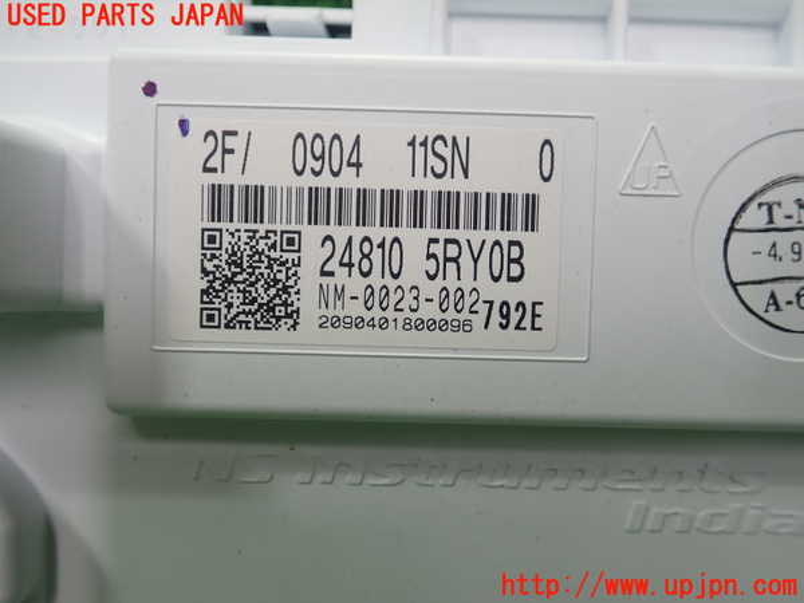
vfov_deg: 46.8
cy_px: 302
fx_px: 697
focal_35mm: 30
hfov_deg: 60.0
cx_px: 402
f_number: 2.3
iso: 125
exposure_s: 1/125
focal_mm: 5.5
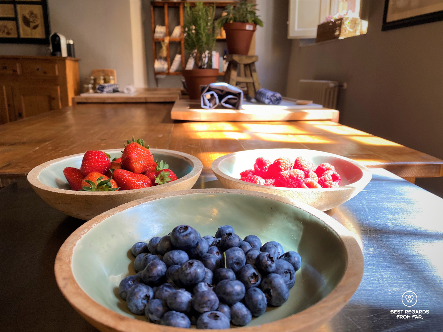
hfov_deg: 67.3
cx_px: 222
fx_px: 333
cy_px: 166
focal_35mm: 26
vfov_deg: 53.1
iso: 50
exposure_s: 1/100
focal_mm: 4.25
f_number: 1.8
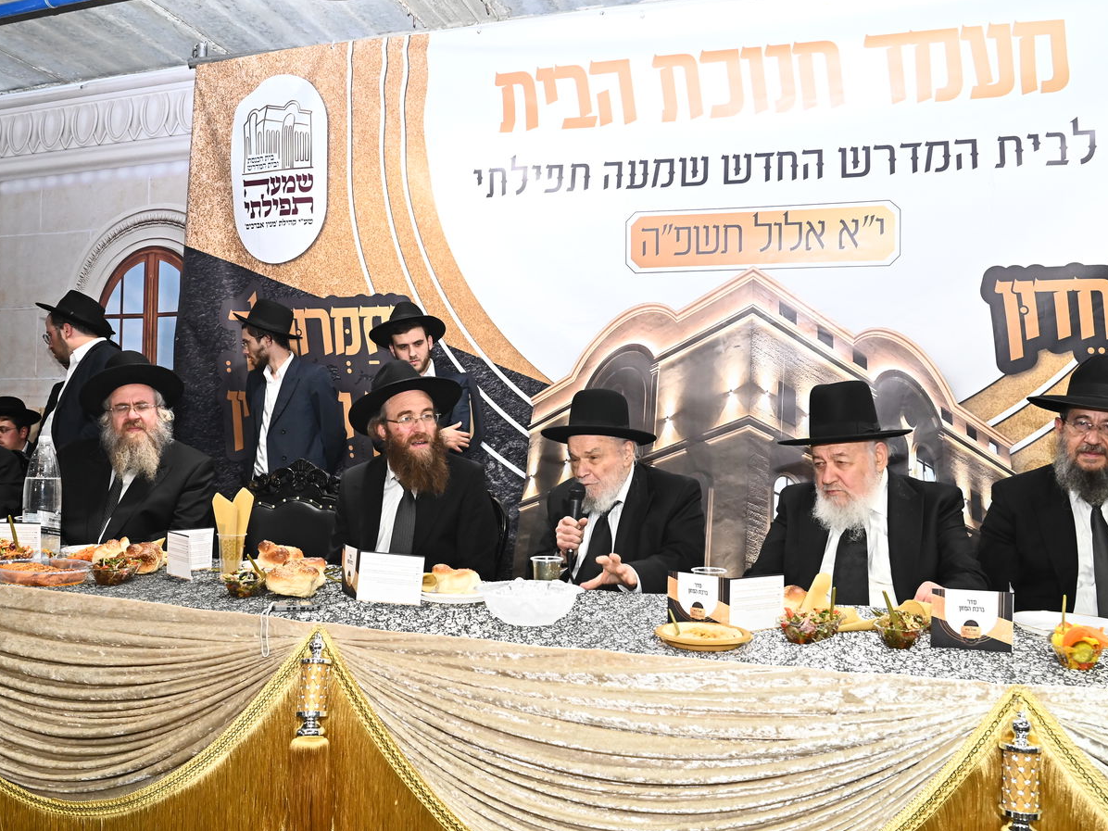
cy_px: 422
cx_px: 568
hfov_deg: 65.3
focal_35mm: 27
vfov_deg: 51.4
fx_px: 864
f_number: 10
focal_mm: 24
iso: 3200
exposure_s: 1/200
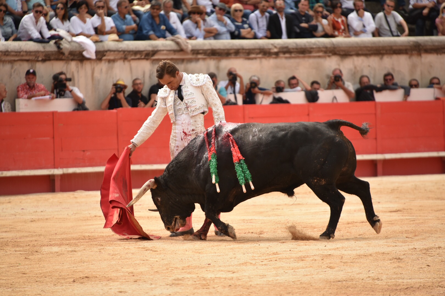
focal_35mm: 300
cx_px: 222
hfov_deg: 6.9
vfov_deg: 4.6
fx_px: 3708
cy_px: 148
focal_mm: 300
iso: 640
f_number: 5.6
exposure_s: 1/1600
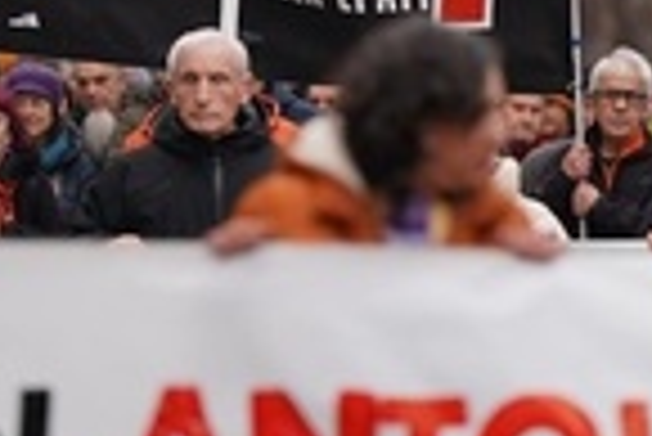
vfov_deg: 1.5
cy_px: -135
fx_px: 16352
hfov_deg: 2.3
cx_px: 472
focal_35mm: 902
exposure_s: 1/320
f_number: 2.8
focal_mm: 180
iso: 500
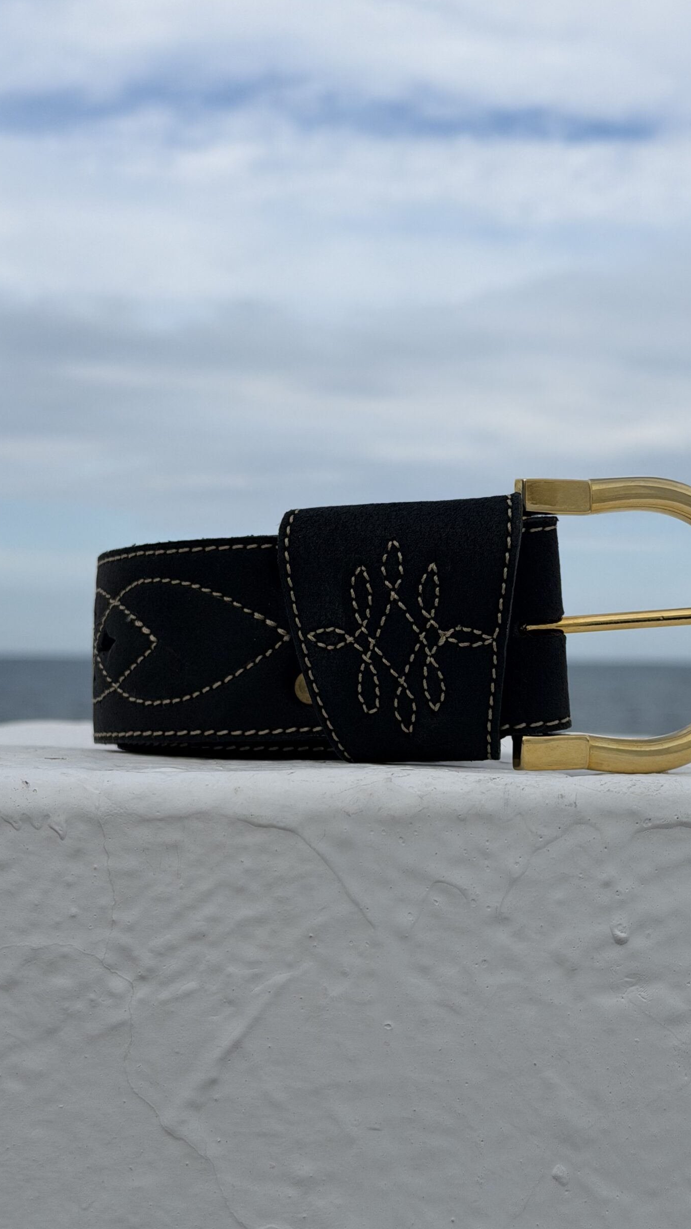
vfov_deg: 37.8
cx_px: 382
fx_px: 1792
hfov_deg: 21.8
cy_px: 596
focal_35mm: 55
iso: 64
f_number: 1.78
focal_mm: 6.76
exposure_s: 1/6536
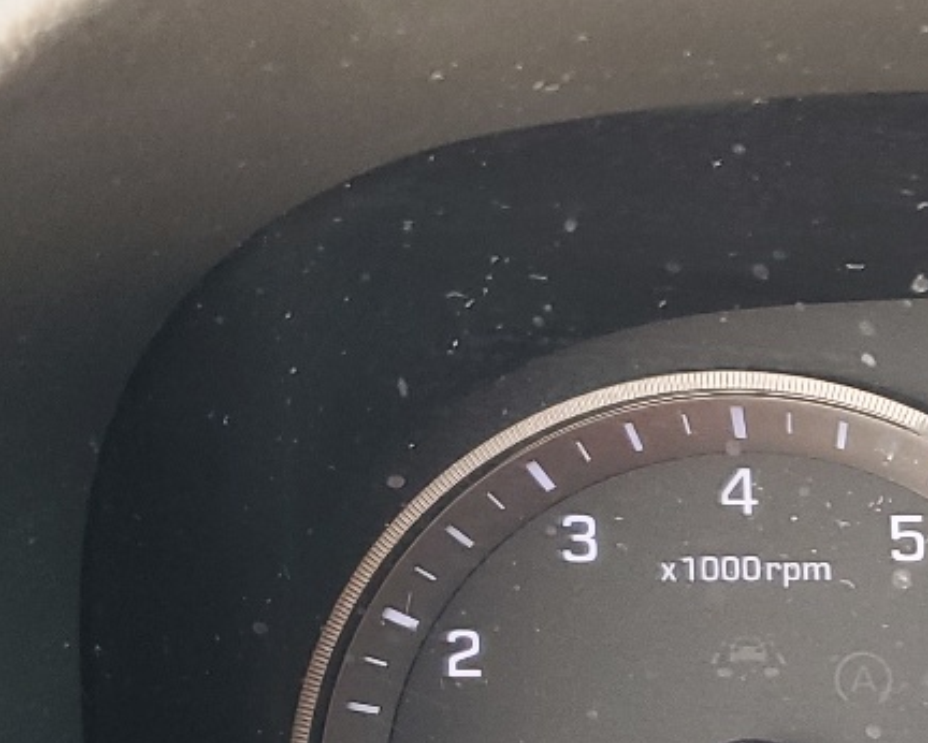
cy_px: 631
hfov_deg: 18.1
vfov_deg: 16.2
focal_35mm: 94
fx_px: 2583
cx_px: 1407
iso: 77
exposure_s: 1/120
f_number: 1.5
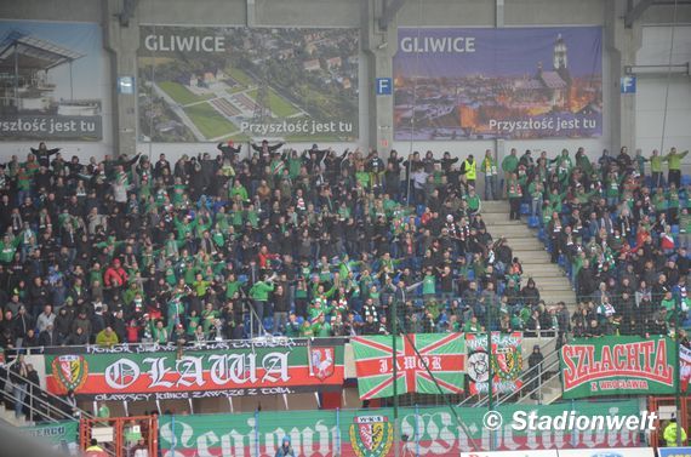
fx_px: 3016
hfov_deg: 13.1
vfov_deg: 8.7
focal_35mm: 158
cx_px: 346
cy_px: 228
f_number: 5.6
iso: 400
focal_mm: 105
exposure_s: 1/60
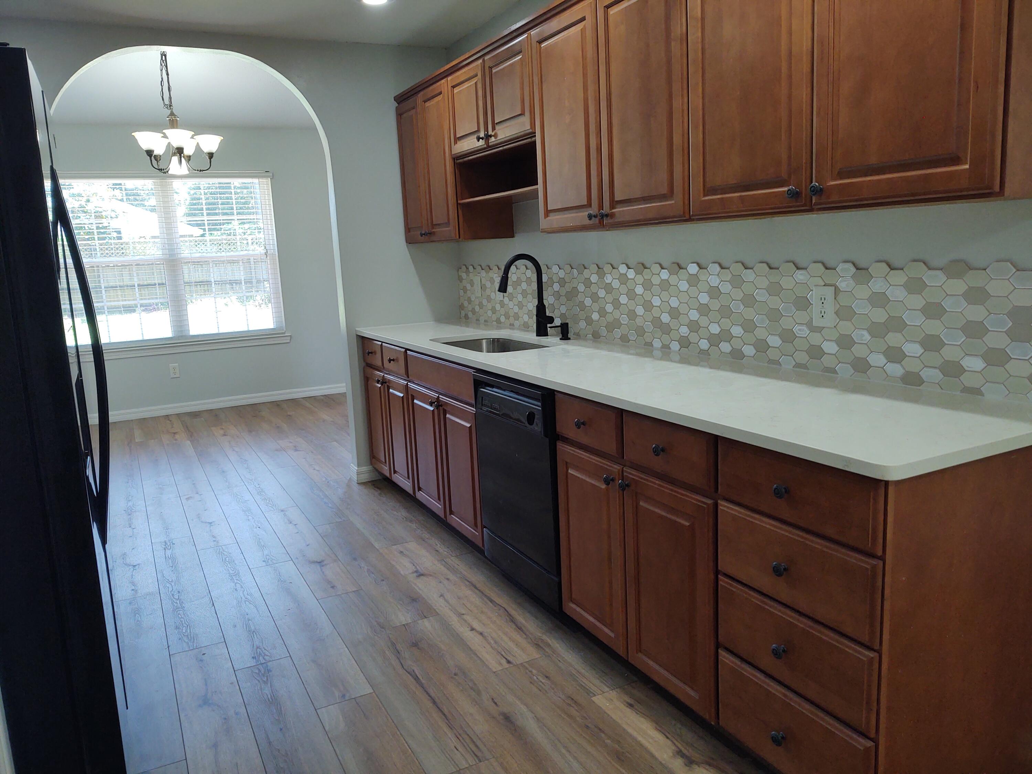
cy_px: 387
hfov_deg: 65.3
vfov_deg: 51.4
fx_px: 805
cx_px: 516
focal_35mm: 27
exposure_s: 1/120
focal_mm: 4.75
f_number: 1.7
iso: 147
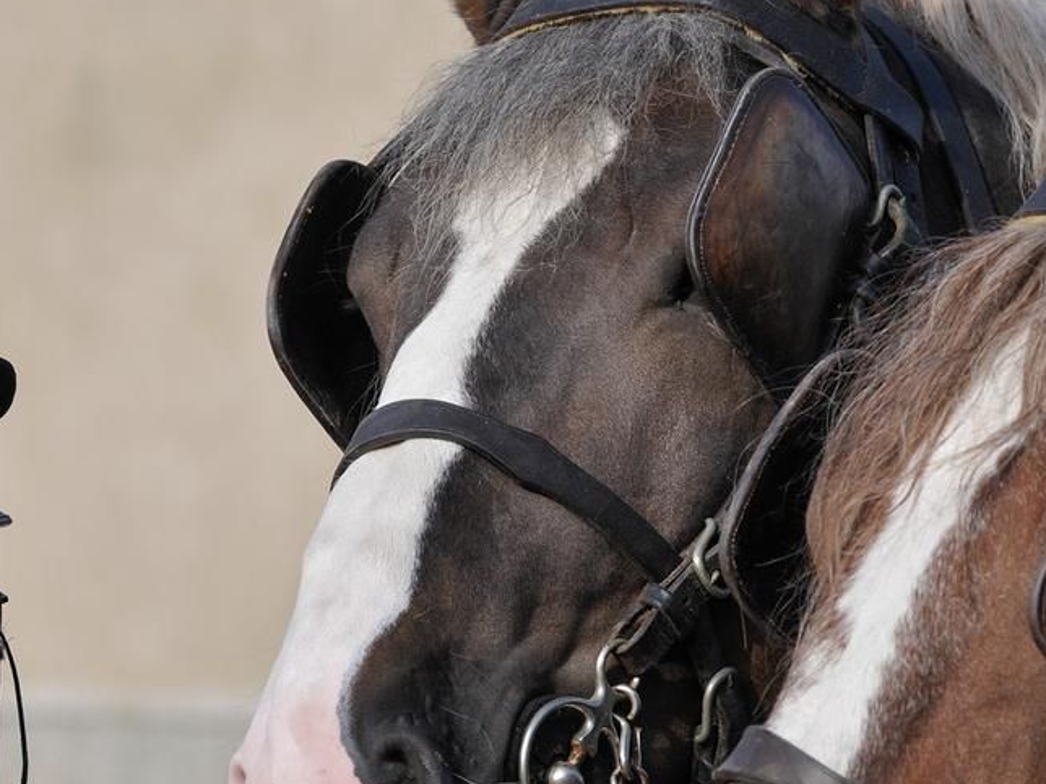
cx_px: 491
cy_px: 609
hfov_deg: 5.1
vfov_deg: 3.8
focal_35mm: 390
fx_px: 11782
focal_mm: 145
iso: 400
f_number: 5.6
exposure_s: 1/1600
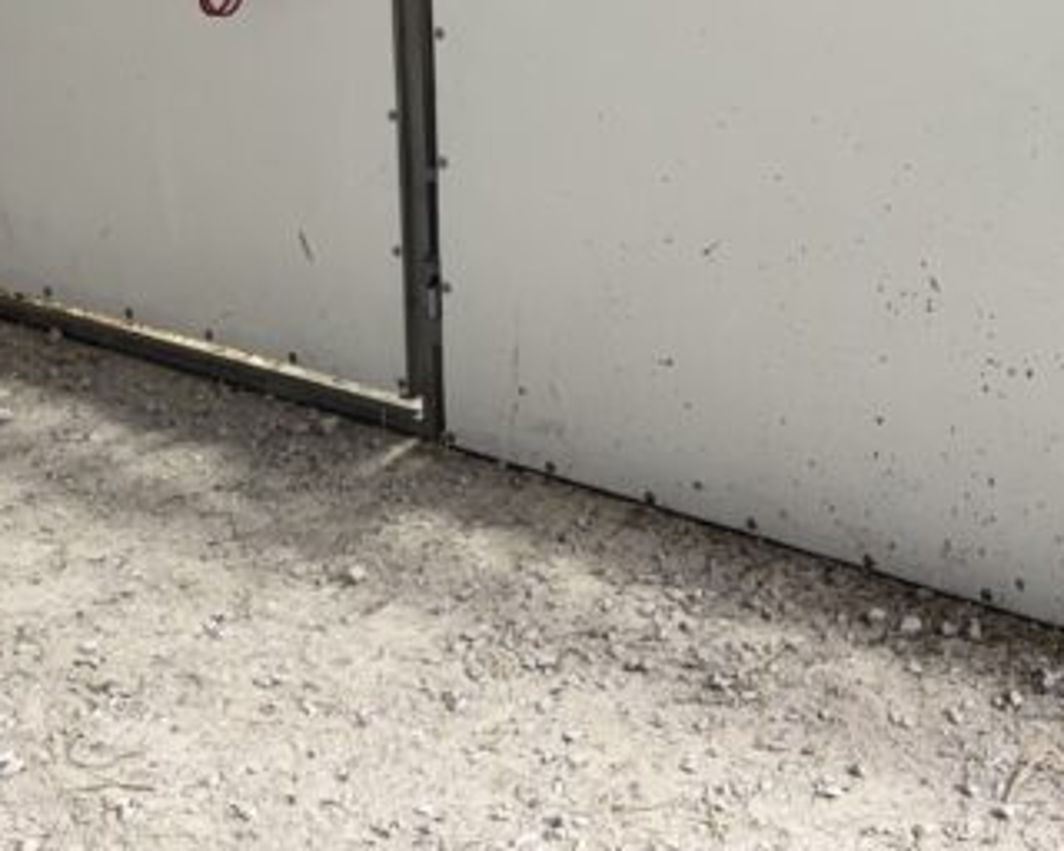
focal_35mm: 75
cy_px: -266
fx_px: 2362
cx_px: 1077
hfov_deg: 24.2
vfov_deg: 18.9
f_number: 1.78
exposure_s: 1/63
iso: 64
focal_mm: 6.76
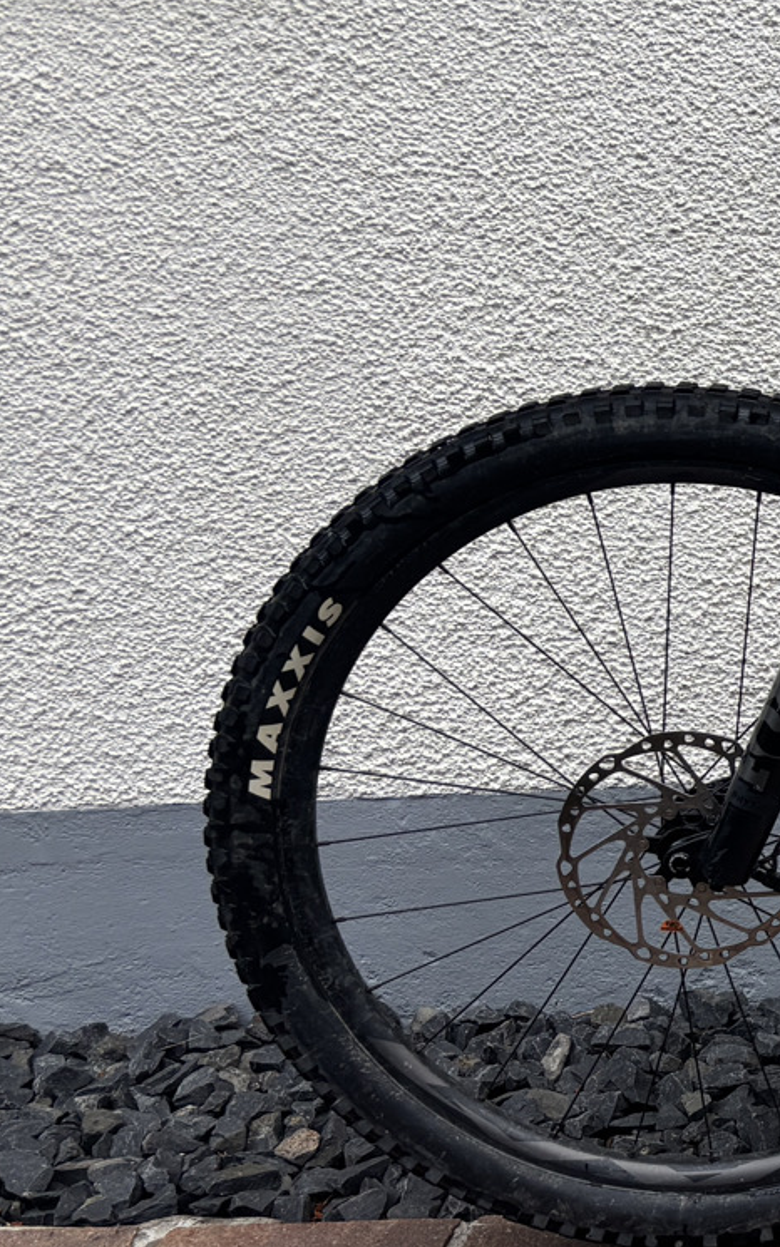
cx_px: 1456
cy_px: 581
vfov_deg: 29.0
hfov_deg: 15.5
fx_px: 2413
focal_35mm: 71
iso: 50
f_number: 1.6
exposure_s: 1/275
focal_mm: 5.96
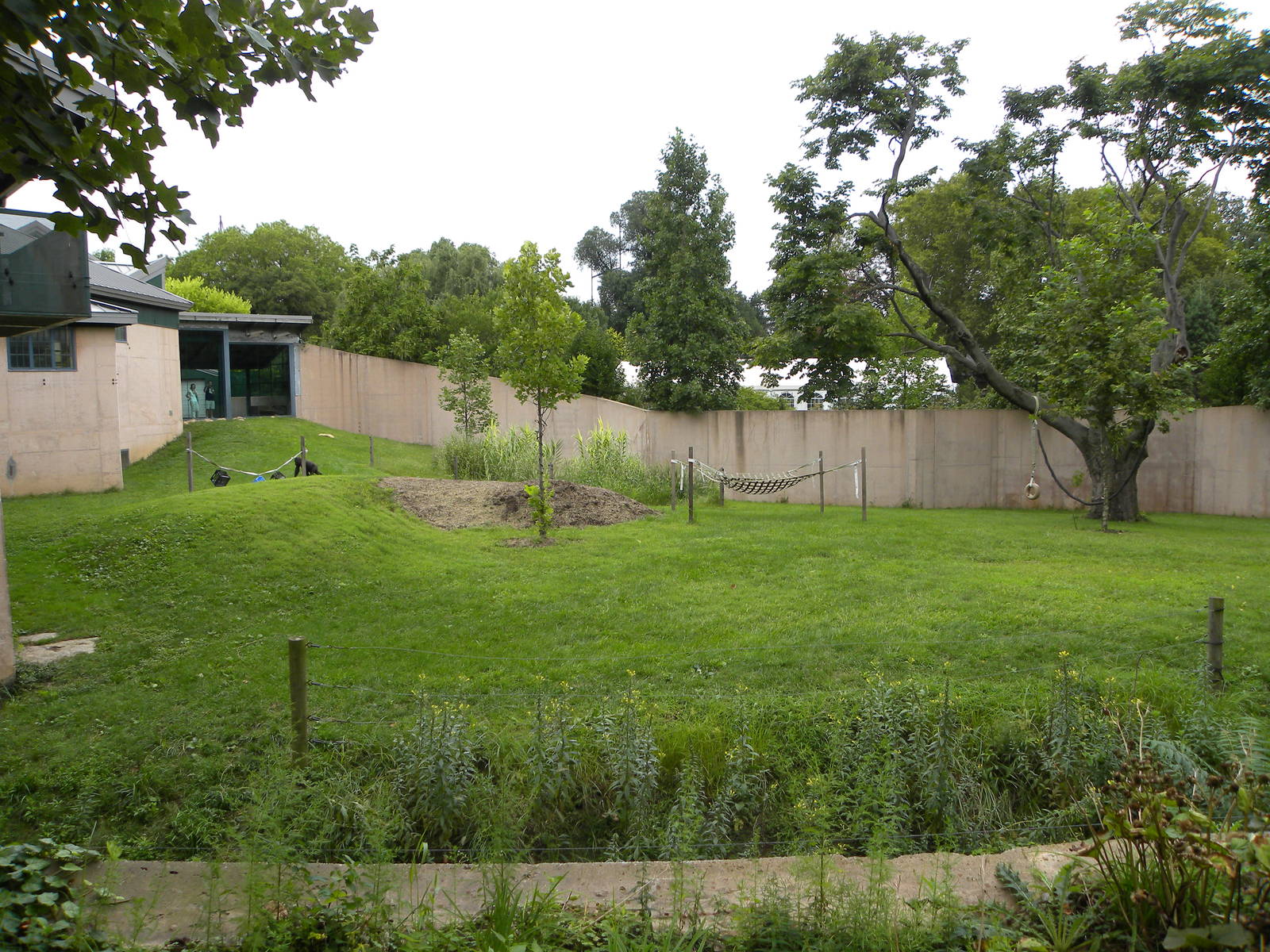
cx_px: 635
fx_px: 954
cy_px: 476
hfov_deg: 67.3
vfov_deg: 53.1
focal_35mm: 26
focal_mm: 4.6
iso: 64
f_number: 3.2
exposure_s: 1/104
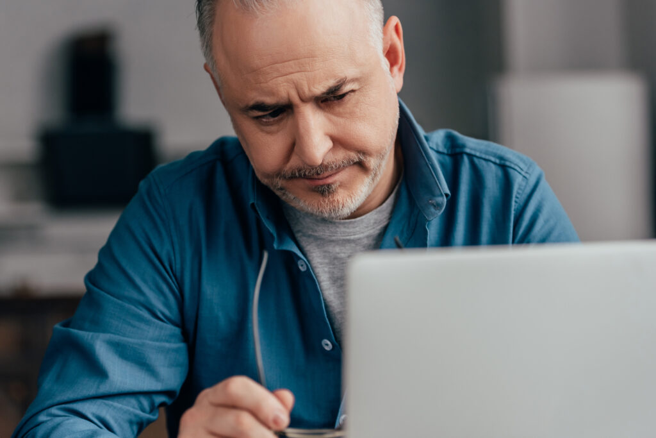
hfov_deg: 21.5
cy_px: 219
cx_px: 328
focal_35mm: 95
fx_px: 1731
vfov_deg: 14.4
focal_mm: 95
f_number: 3.5
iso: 500
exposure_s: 1/160
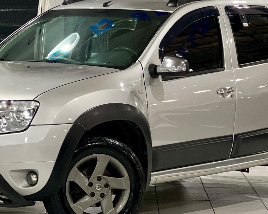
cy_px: 79
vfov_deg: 9.1
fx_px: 1348
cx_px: 106
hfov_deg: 11.3
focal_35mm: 170
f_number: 2.8
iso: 250
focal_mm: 9
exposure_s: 1/40
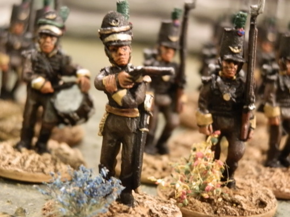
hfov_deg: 31.7
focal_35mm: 61
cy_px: 108
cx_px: 145
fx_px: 511
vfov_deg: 24.0
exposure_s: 1/5
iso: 400
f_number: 3.7
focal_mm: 10.99
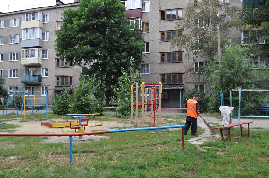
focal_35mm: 36
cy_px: 89
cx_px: 134
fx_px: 269
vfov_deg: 36.7
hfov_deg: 53.2
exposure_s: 1/160
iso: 200
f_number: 6.3
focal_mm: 24
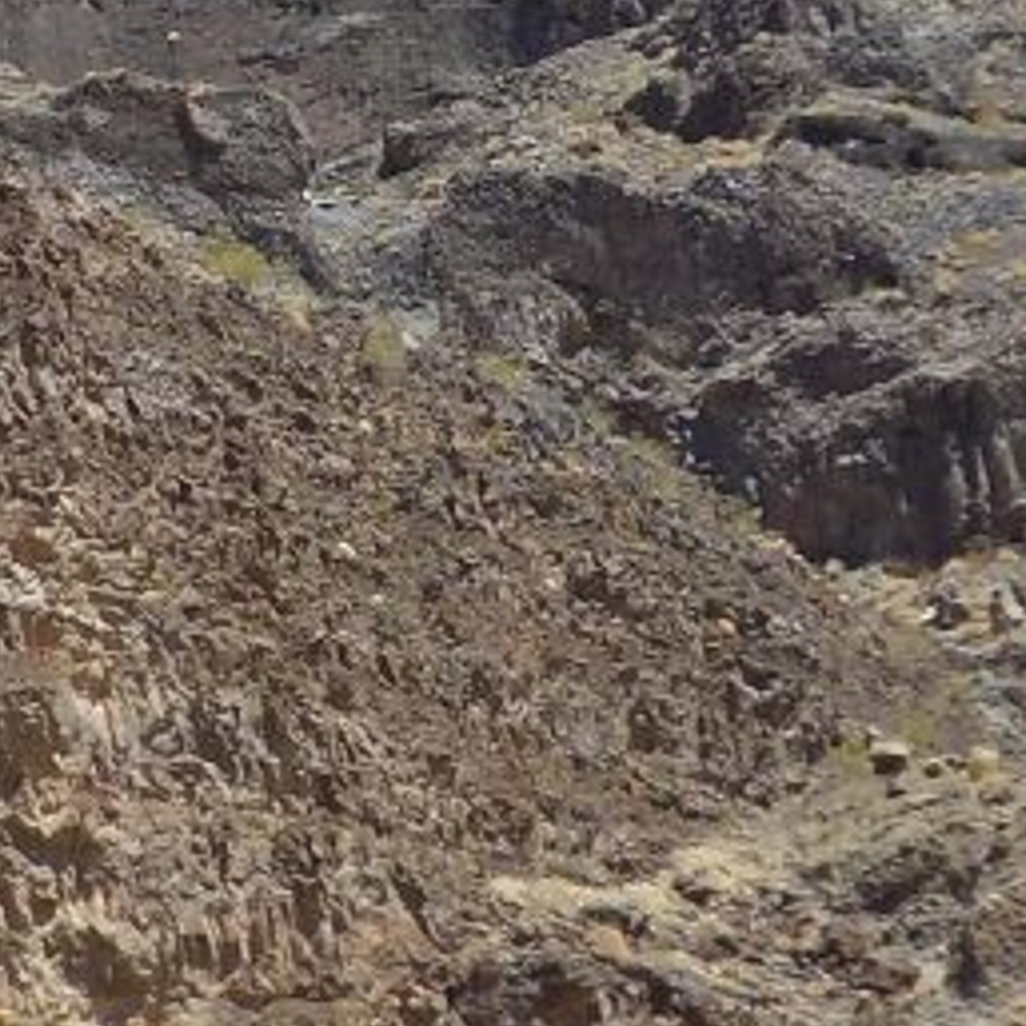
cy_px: 263
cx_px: 511
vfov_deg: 14.0
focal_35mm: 124
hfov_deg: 14.1
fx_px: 4158
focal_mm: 4.1
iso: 125
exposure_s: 1/1000
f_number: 3.3
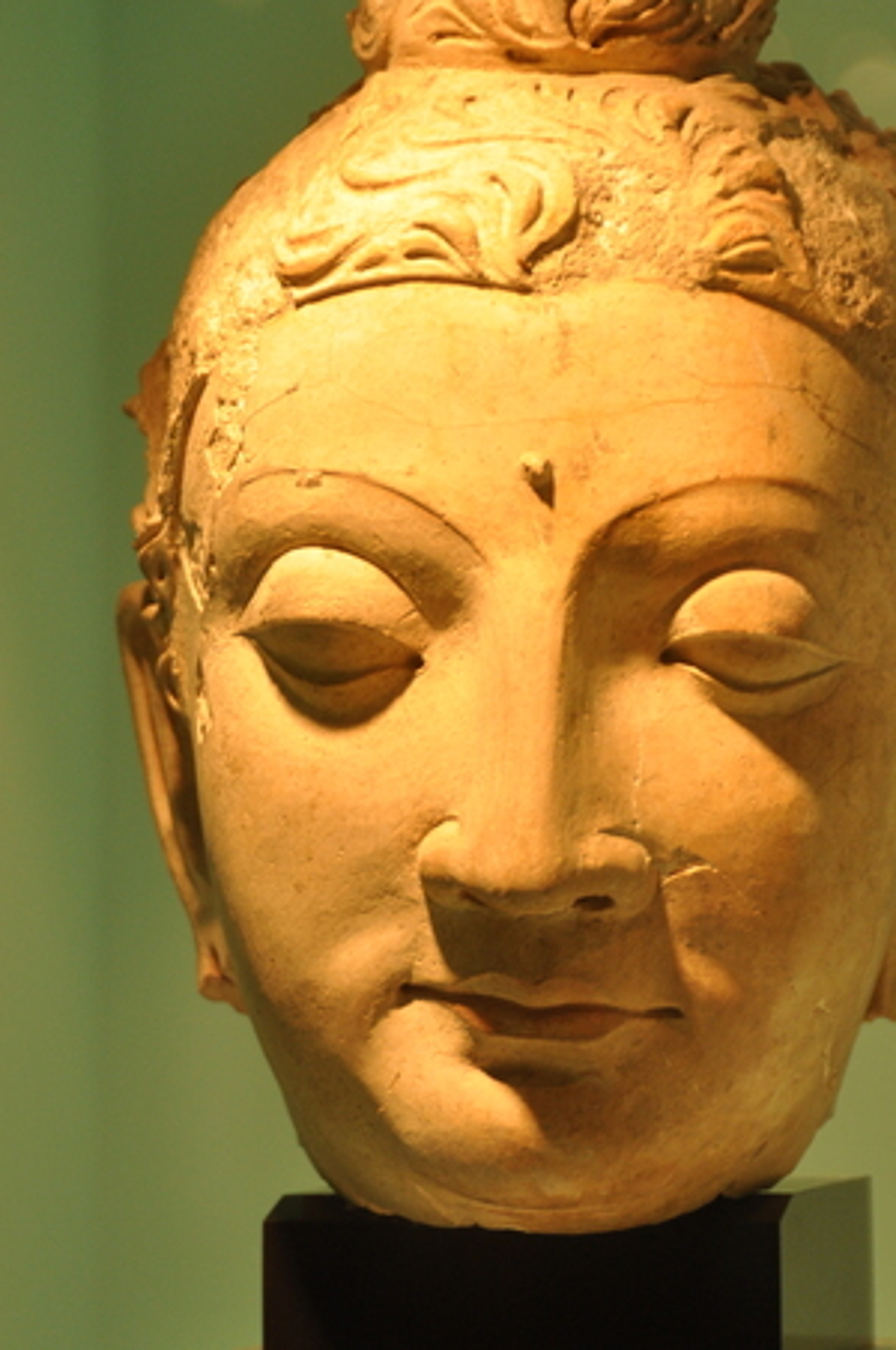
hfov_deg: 8.3
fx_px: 6168
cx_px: 554
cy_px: 591
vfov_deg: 12.5
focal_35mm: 165
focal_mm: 75
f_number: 5
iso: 500
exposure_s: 1/50
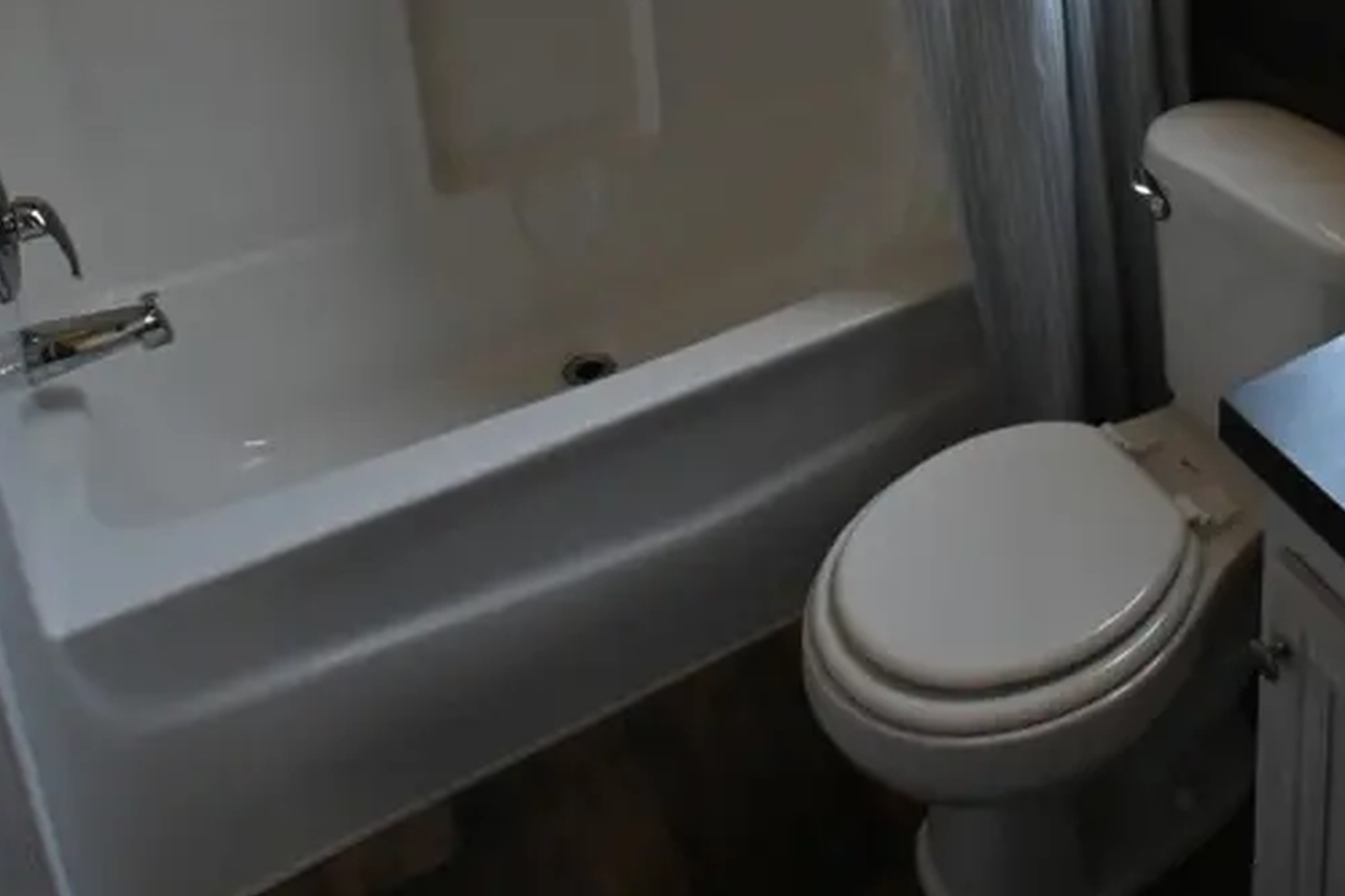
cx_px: 1135
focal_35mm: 36
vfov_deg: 31.1
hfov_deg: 49.0
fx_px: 1344
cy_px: -176
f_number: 4.5
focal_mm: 10
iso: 1800
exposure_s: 1/125
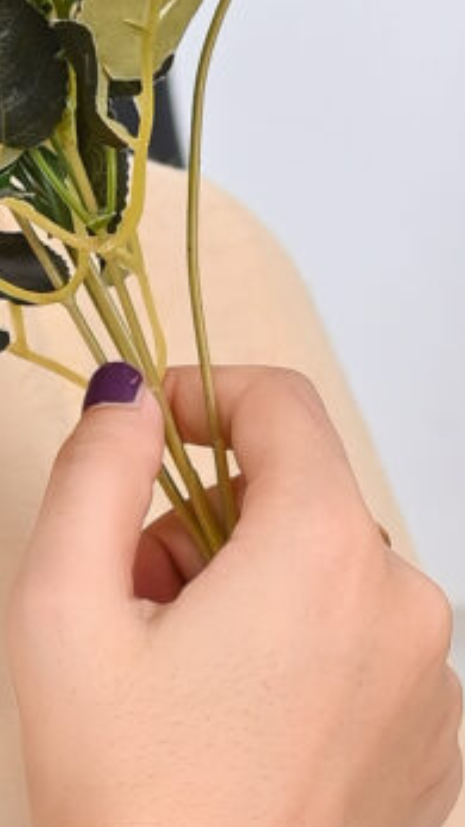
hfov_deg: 4.4
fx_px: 5923
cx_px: -507
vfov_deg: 7.9
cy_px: -191
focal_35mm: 270
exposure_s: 1/160
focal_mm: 35
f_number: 4
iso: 320
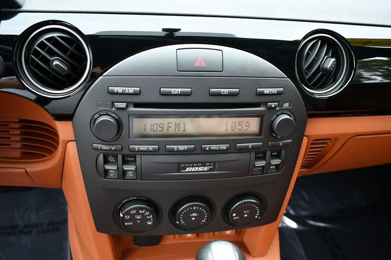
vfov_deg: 42.3
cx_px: 196
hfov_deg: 60.3
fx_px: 337
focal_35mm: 31
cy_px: 130
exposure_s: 1/250
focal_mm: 21
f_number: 3.8
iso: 720
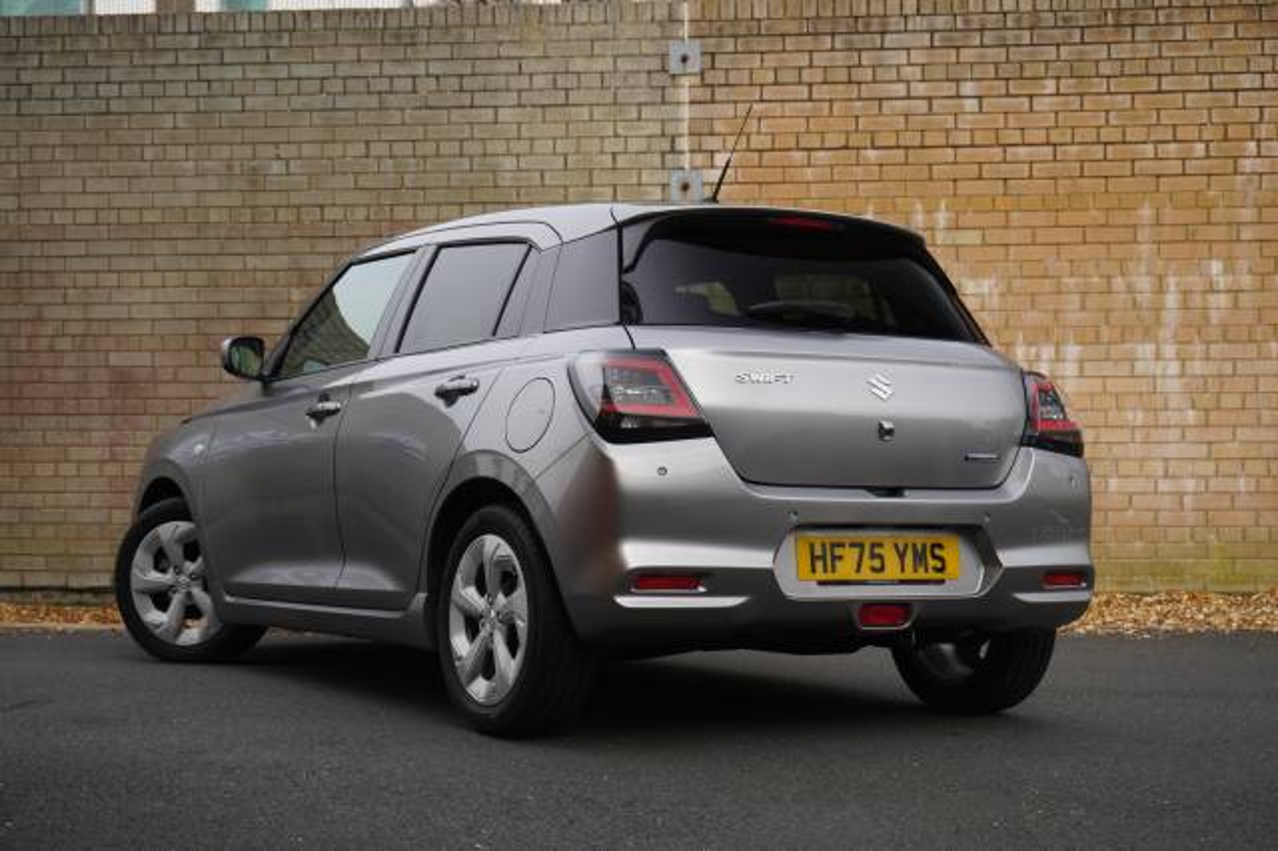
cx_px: 639
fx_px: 2076
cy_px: 426
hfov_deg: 34.2
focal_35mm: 58
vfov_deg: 23.2
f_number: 5.6
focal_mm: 39
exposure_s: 1/160
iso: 160
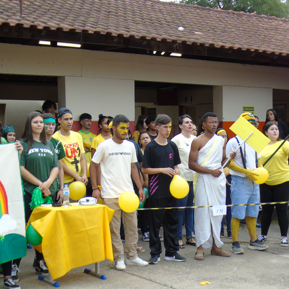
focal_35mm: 64
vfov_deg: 26.9
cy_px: 144
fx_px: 605
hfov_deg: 26.9
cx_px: 156
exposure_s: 1/125
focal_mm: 9.6
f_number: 4.3
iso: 80
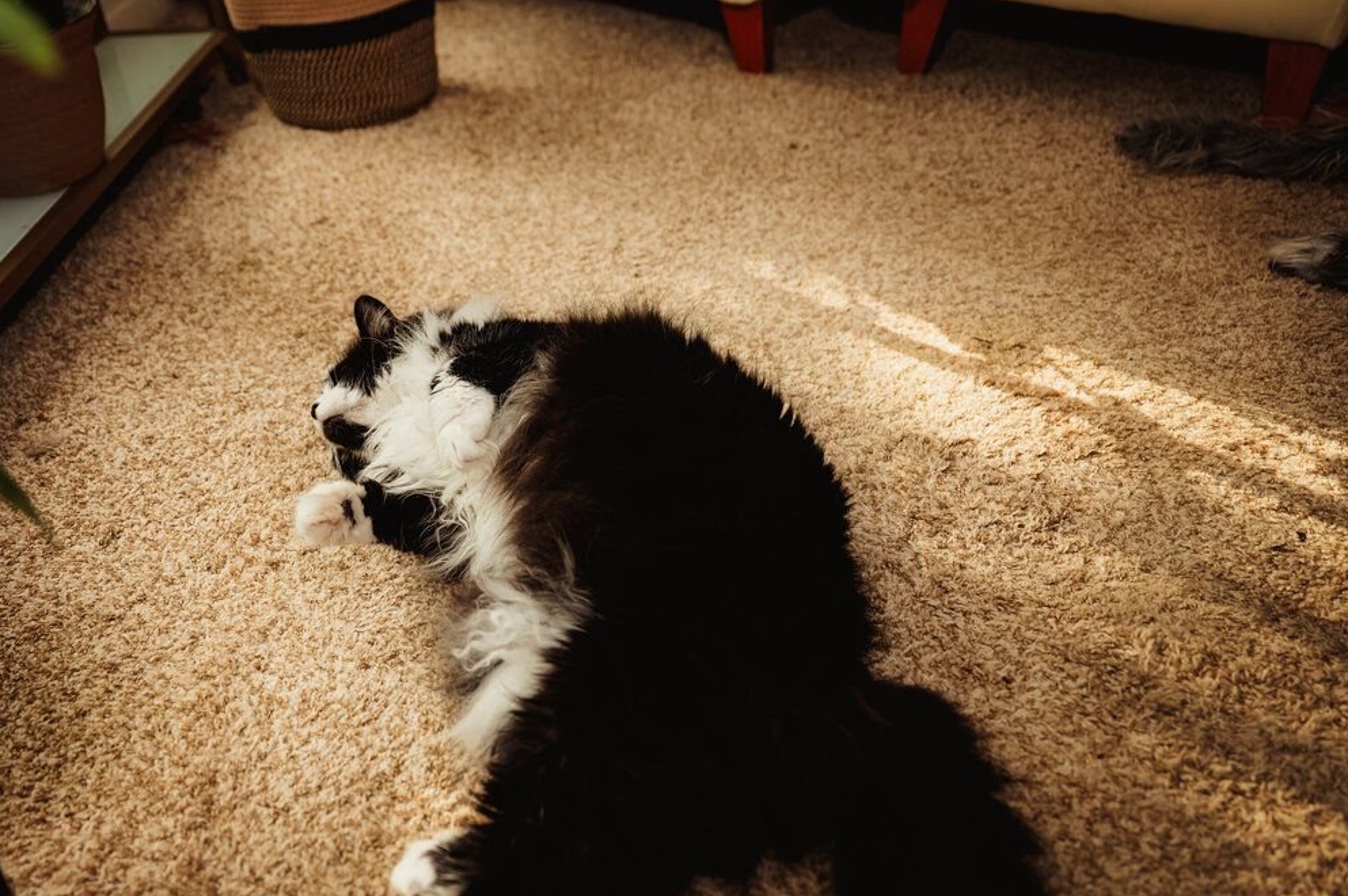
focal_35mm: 29
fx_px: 1085
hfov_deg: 63.5
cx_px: 592
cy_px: 443
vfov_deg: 44.9
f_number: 2.8
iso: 320
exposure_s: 1/200
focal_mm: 24
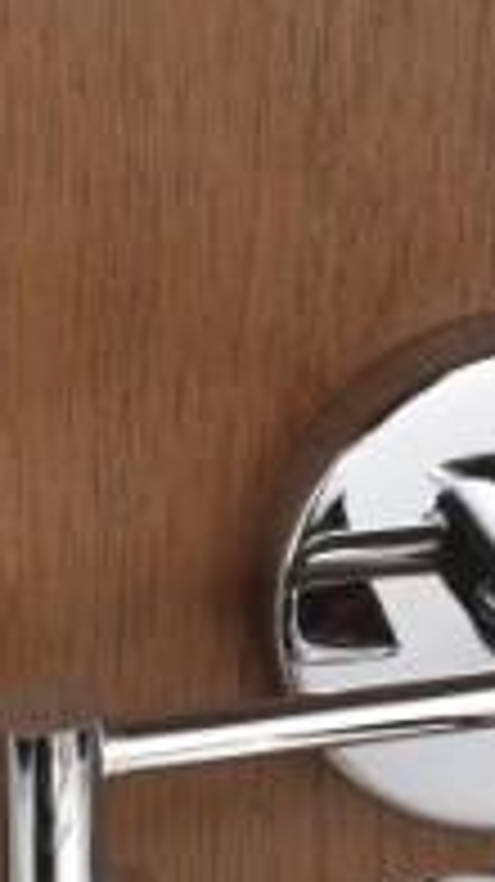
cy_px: 783
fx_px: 9513
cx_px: 688
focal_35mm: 407
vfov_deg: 5.3
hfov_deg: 3.0
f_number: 16
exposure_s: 1/30
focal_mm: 85
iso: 100
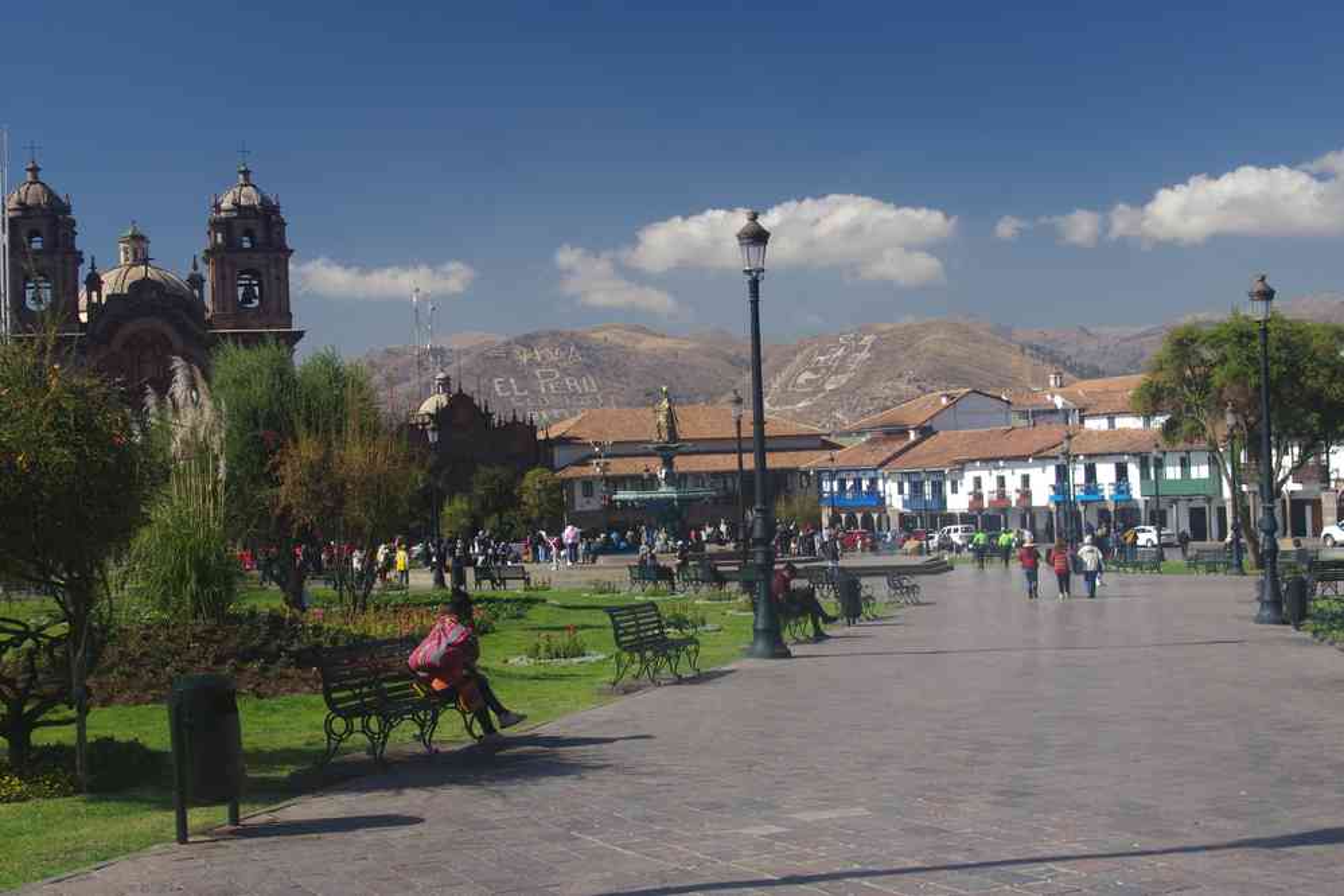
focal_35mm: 46
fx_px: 1736
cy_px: 448
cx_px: 672
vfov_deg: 28.9
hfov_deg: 42.3
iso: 200
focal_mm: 31
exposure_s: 1/80
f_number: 11
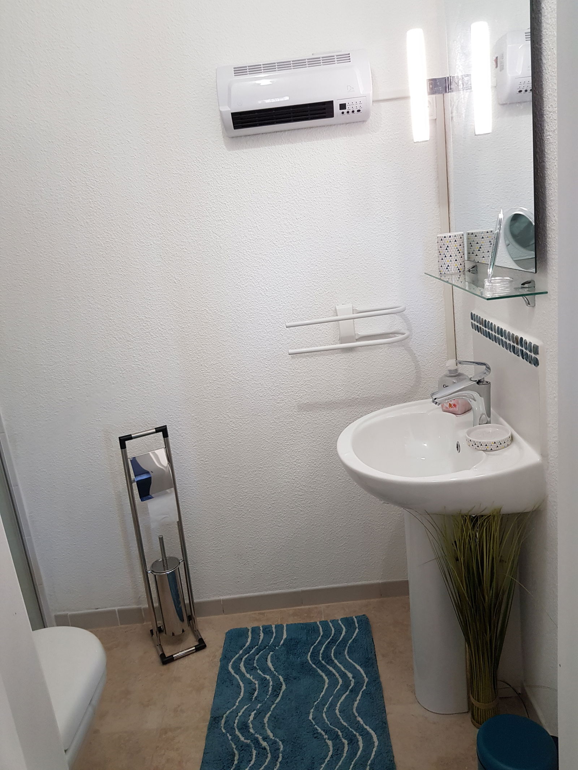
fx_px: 579
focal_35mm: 26
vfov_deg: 67.3
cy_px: 385
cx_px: 289
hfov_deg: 53.1
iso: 125
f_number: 1.7
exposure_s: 1/50
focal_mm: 4.2
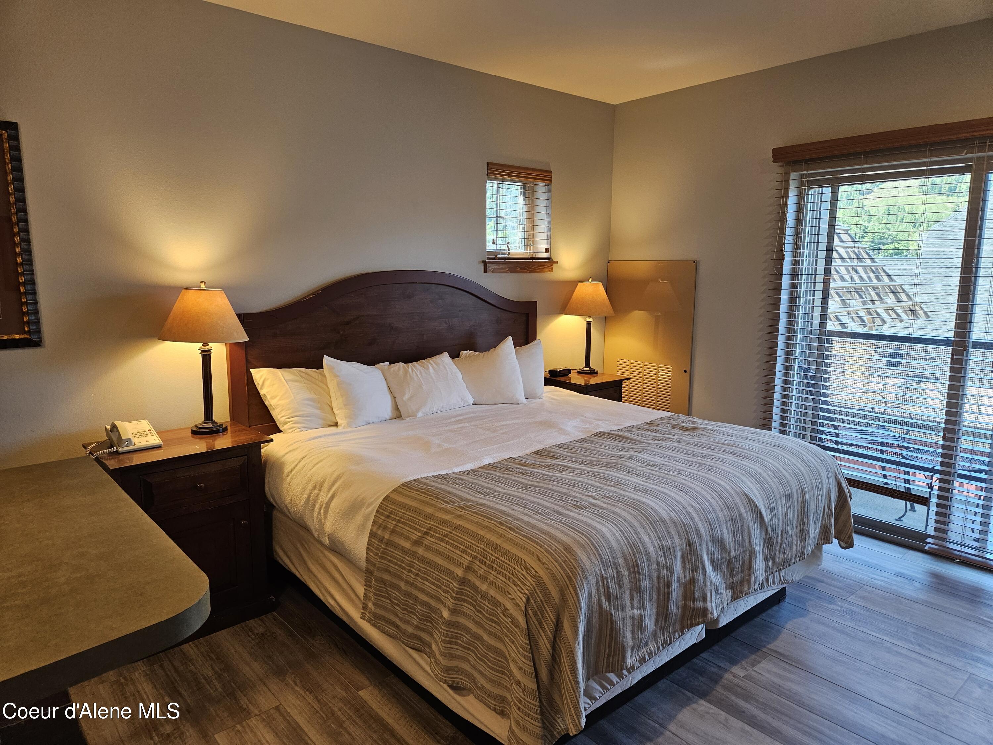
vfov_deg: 58.9
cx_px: 496
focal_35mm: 23
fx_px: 660
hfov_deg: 73.9
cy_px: 372
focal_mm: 5.4
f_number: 1.8
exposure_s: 1/120
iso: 200
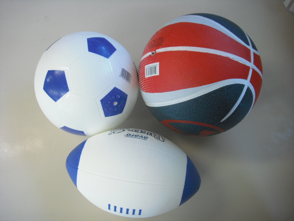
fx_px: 323
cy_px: 110
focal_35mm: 38
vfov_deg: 37.7
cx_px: 147
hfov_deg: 49.0
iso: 200
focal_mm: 6.2
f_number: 2.8
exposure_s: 1/100
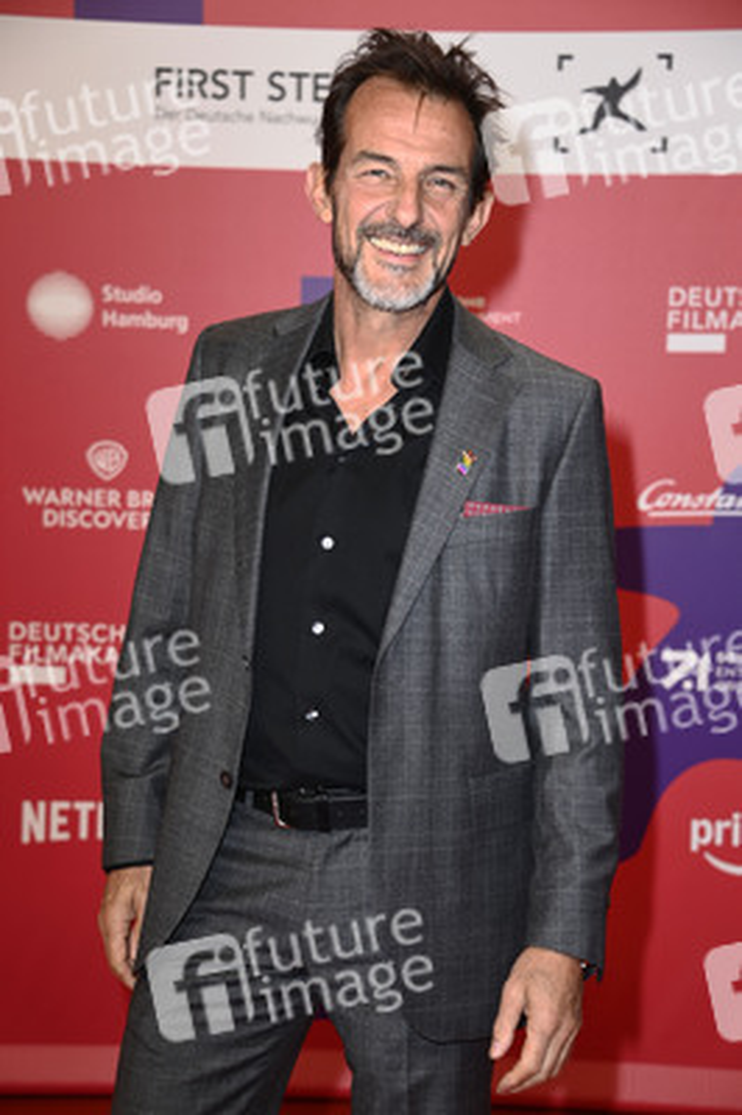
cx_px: 371
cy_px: 558
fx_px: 2539
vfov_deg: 24.8
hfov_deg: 16.6
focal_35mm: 82
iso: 640
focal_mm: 82
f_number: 5.6
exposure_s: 1/250
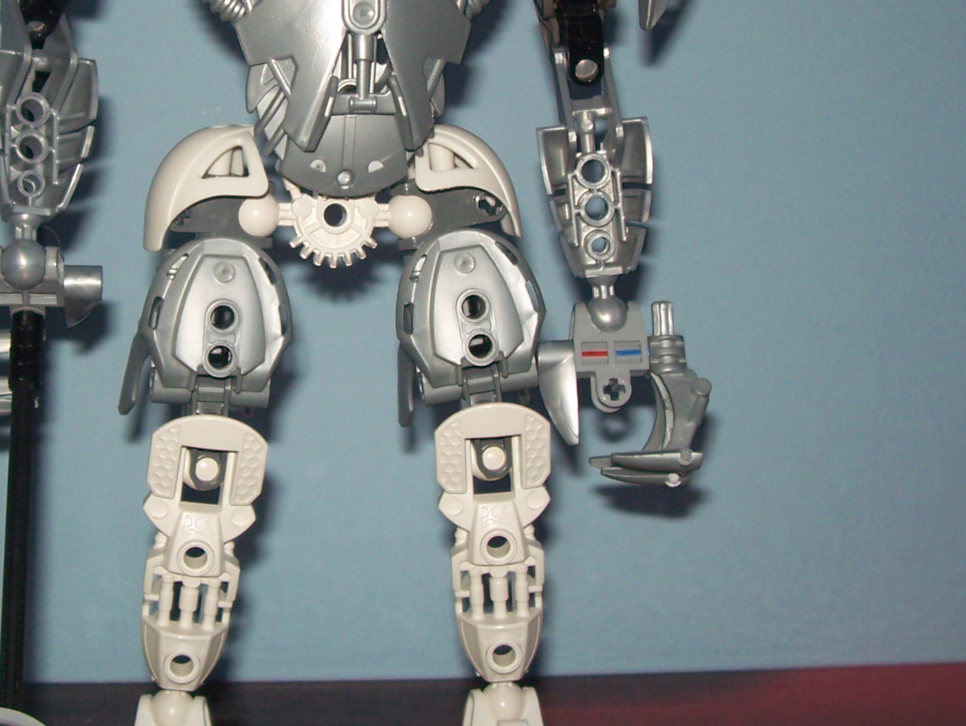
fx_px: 1955
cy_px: 185
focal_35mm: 70
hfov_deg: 27.5
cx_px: 266
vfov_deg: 20.9
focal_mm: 5.6
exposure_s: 1/60
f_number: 2.7
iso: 80
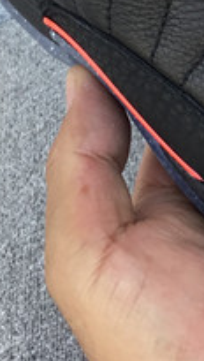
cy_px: -52
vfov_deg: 14.1
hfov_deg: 8.1
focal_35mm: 148
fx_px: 1417
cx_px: 259
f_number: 2.4
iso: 25
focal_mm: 3.3
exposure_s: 1/101
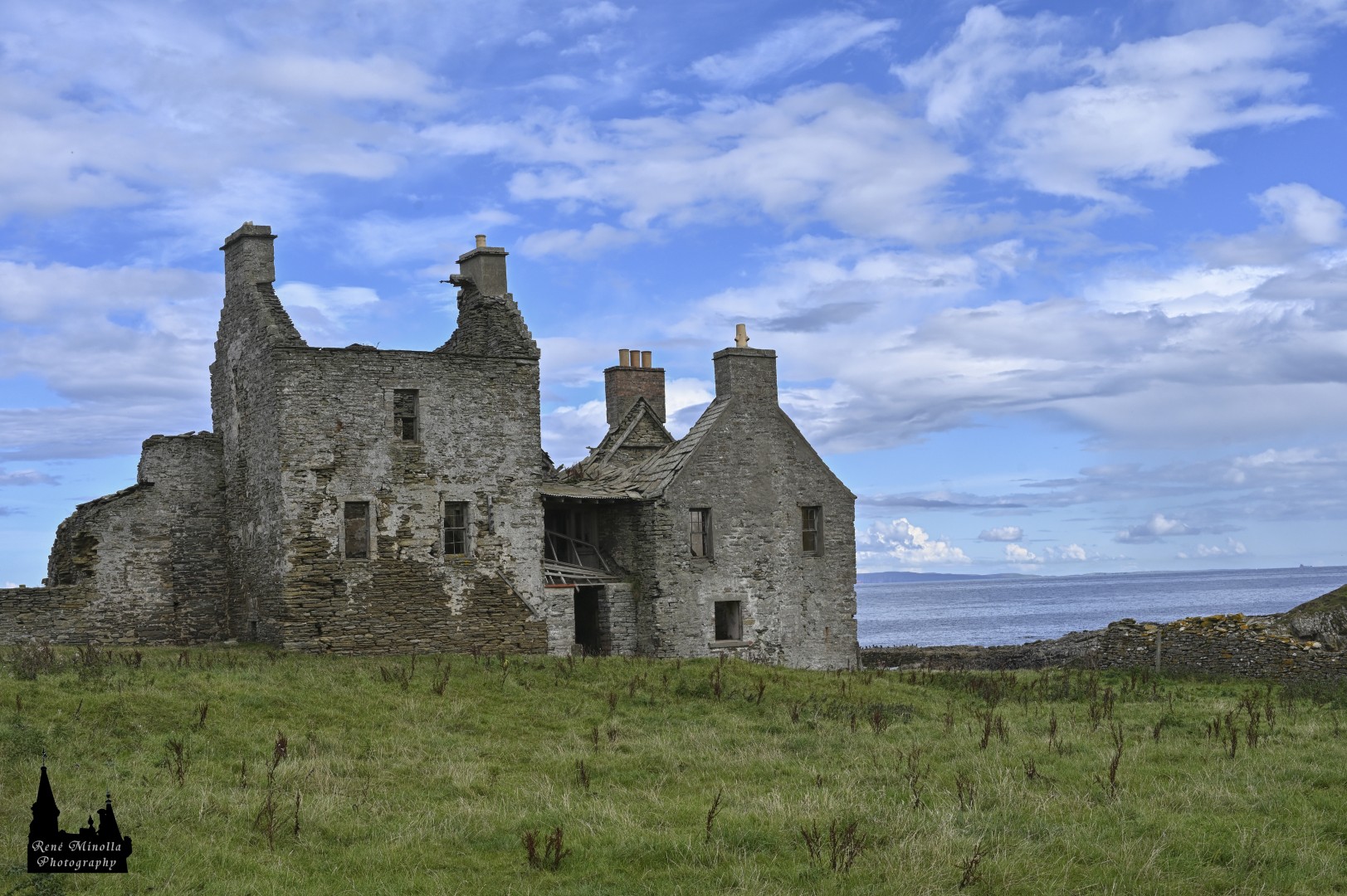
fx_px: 1608
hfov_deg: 45.5
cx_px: 674
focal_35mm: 43
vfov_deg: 31.1
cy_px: 448
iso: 200
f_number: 10
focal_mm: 43
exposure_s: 1/400
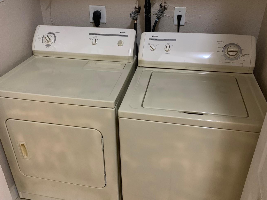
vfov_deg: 44.2
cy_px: 101
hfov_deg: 56.8
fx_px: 247
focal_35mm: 32
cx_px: 124
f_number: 1.8
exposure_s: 1/30
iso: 400
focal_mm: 4.25
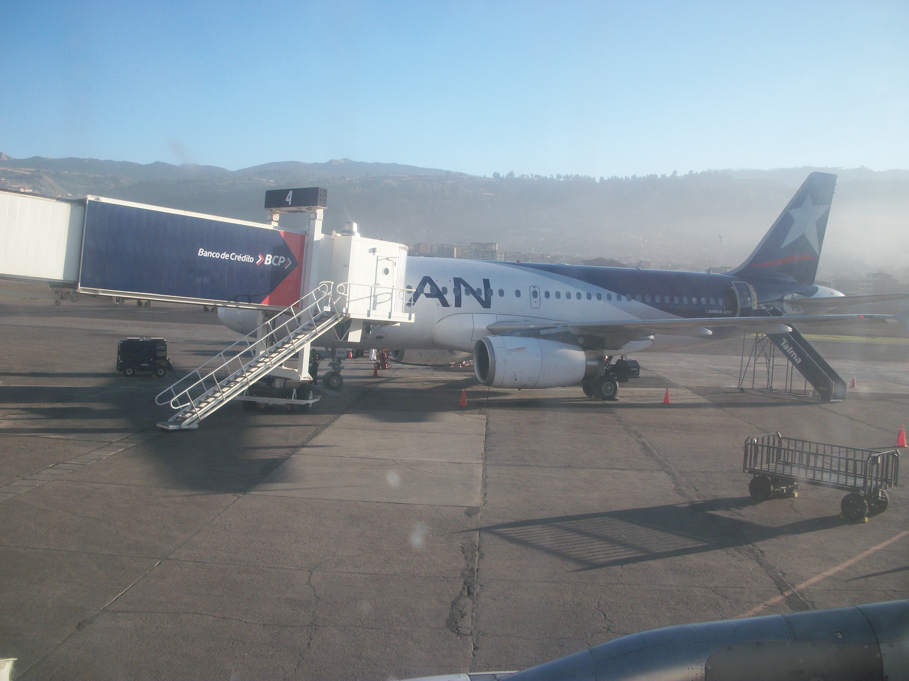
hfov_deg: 52.6
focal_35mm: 35
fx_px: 919
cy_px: 340
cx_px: 454
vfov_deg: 40.7
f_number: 3.1
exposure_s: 1/400
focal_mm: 6.3
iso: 80
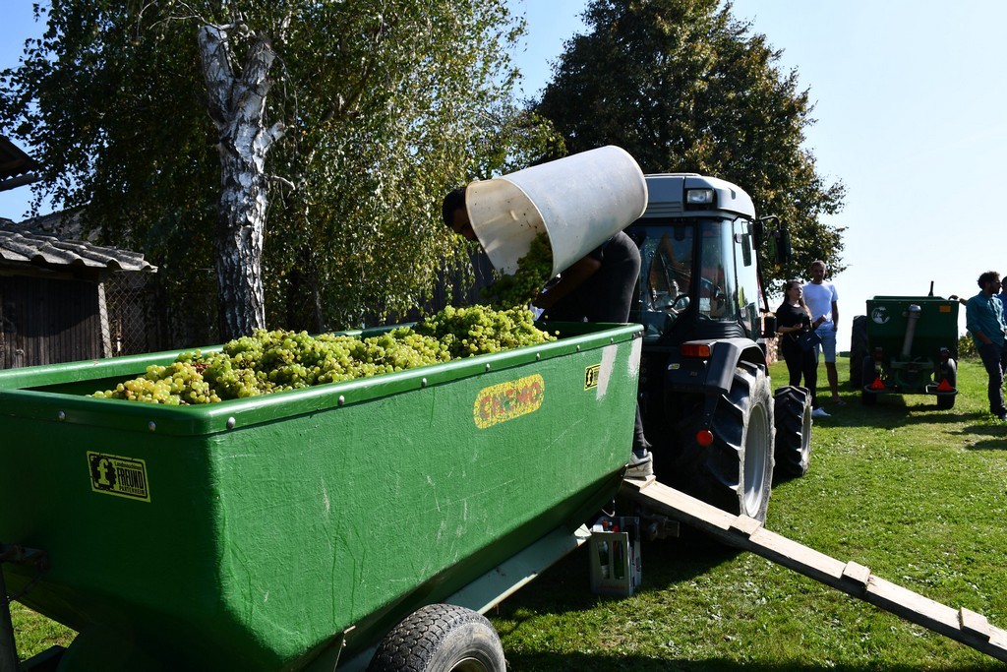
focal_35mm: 30
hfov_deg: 61.9
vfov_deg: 43.6
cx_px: 504
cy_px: 336
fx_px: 839
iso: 110
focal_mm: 20
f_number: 8
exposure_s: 1/250
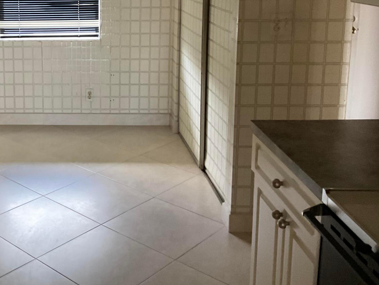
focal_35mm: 50
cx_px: 57
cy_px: 46
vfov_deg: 28.3
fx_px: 548
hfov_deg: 36.4
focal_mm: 3
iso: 250
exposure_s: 1/50
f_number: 1.8
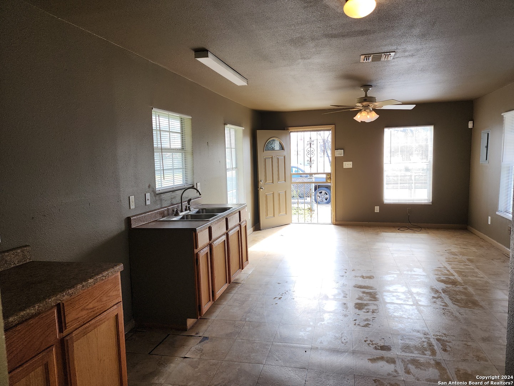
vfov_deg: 58.9
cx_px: 257
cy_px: 193
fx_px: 342
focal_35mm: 23
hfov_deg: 73.9
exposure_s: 1/60
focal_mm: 6.4
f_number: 1.8
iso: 20
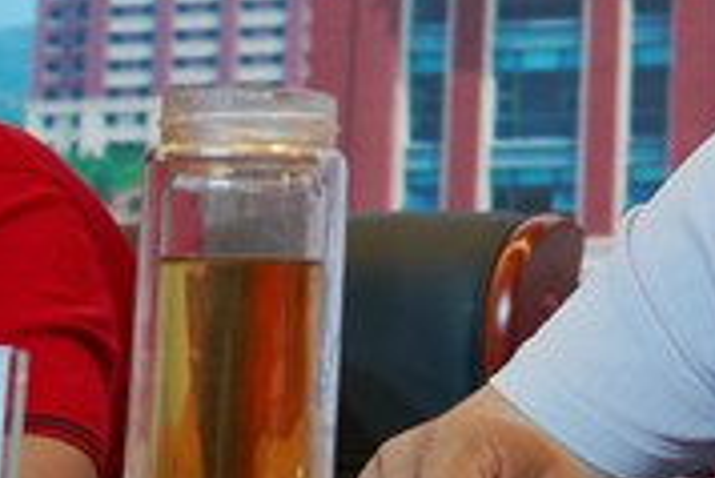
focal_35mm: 129
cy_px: -14
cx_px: 1081
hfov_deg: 14.7
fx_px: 2564
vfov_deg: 10.5
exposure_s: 1/50
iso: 200
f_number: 6.3
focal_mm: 41
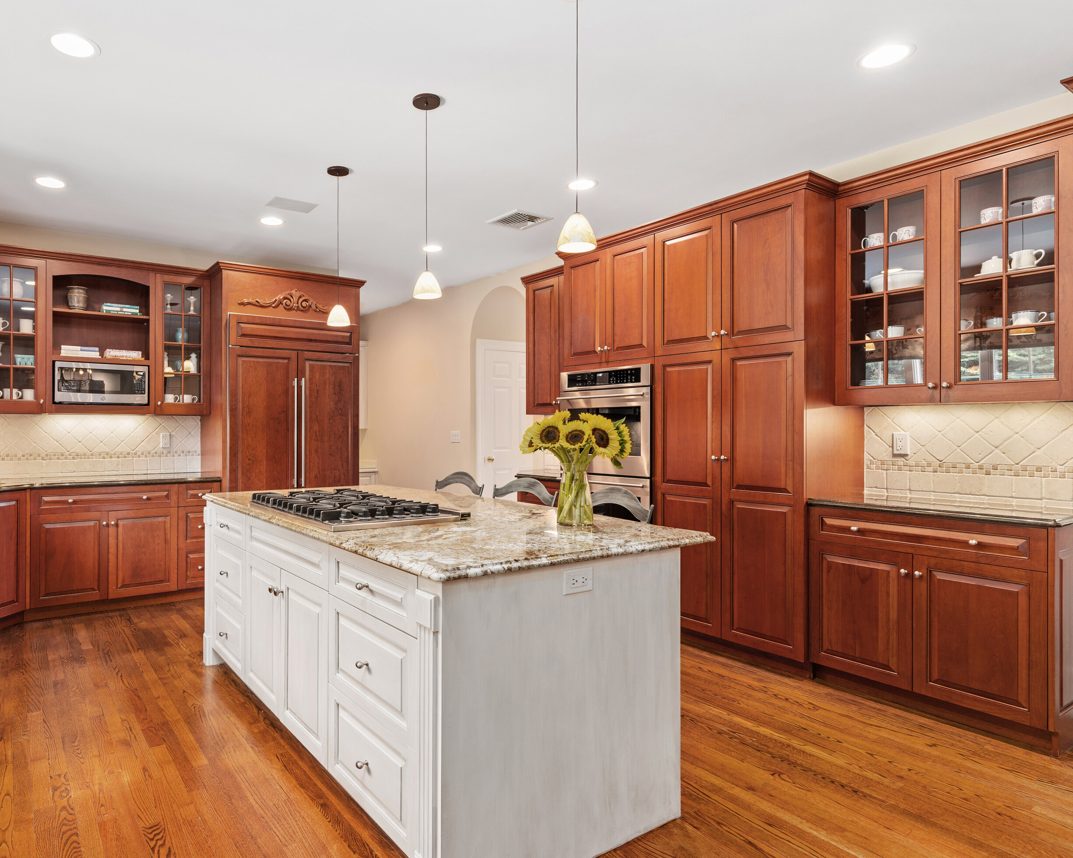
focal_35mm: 20
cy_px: 443
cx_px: 431
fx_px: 635
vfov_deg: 68.1
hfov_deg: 79.5
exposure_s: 1/1.67
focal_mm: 17
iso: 320
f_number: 8
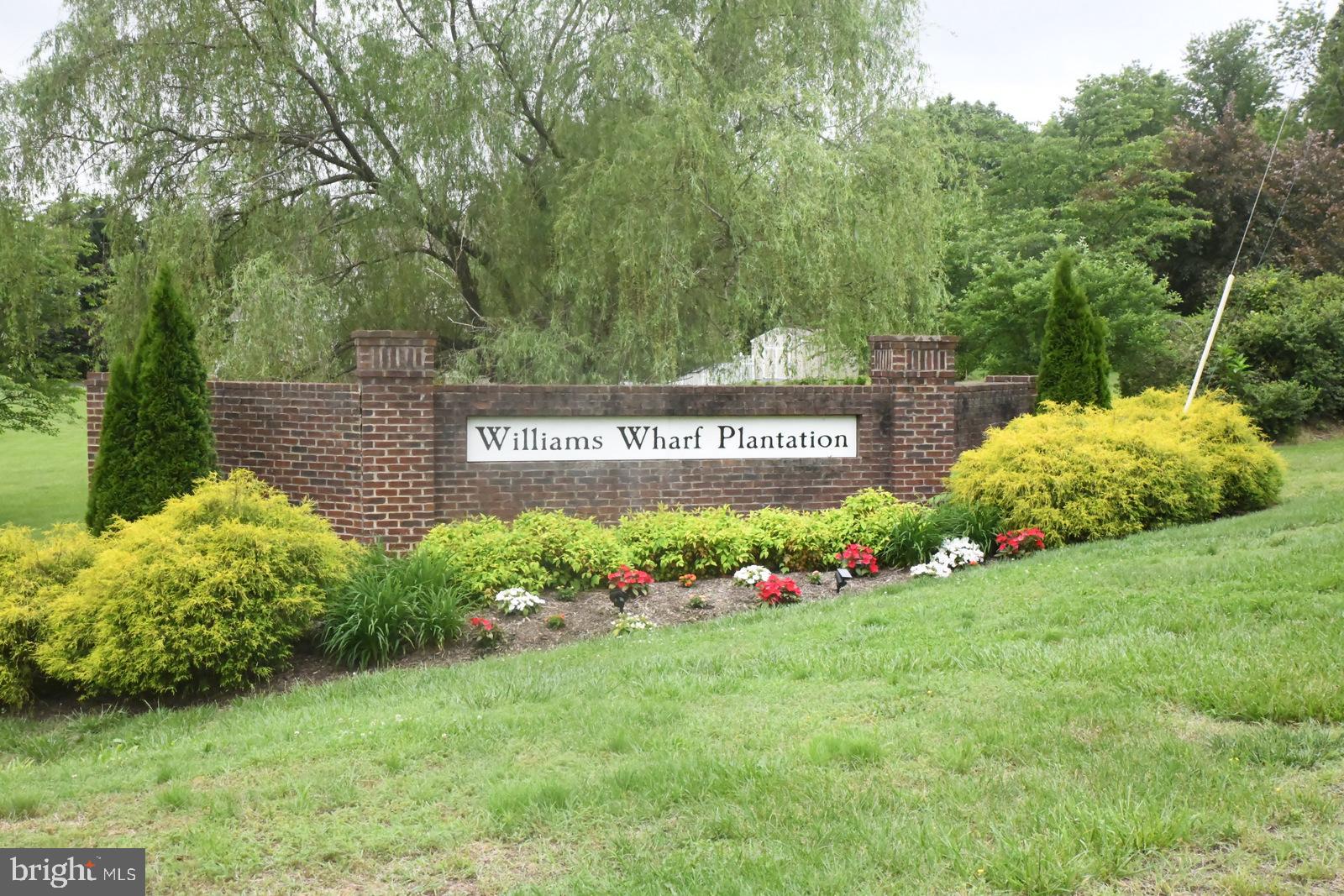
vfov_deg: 31.9
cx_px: 672
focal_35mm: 42
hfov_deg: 46.4
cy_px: 448
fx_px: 1568
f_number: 20
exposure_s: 1/1600
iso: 20000
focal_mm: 42
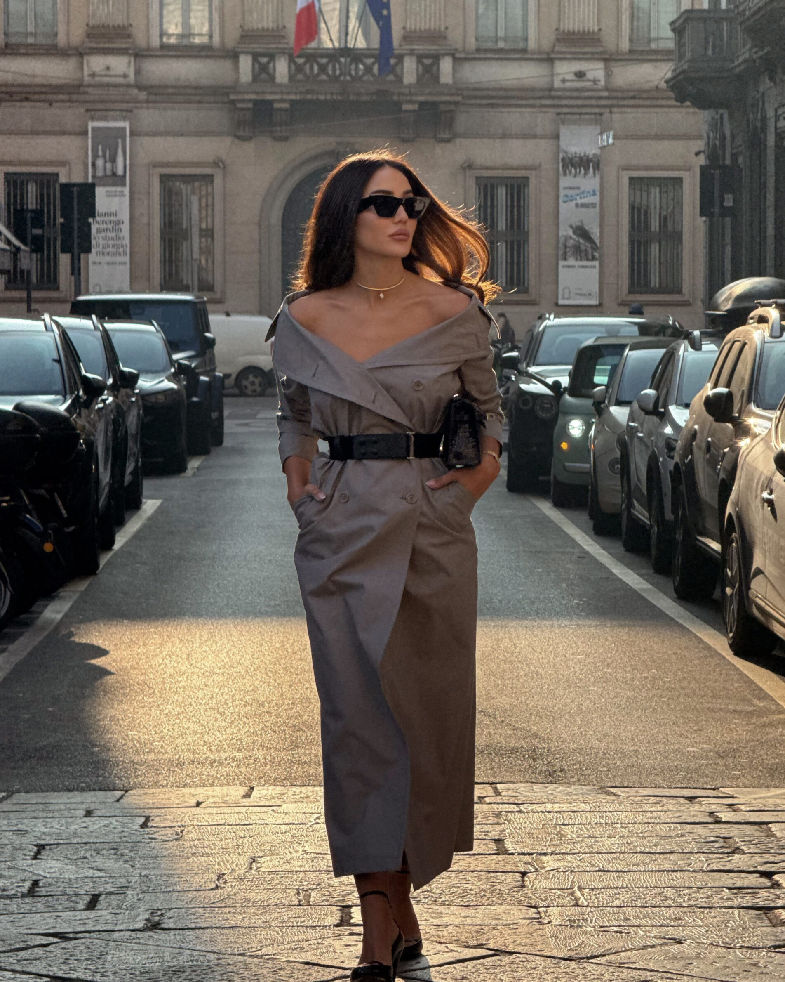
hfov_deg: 12.2
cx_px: 392
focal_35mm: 126
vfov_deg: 15.3
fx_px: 3659
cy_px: 472
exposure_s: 1/572
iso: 50
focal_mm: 15.66
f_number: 2.8
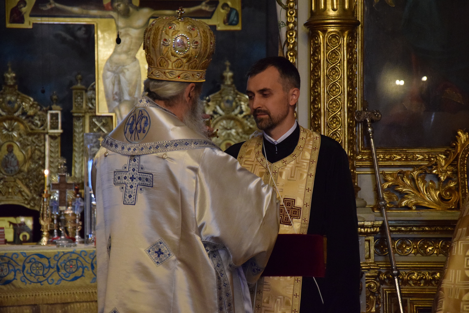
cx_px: 234
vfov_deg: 9.9
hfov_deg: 14.9
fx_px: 1798
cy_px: 156
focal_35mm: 138
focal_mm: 92
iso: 2500
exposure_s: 1/50
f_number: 5.6
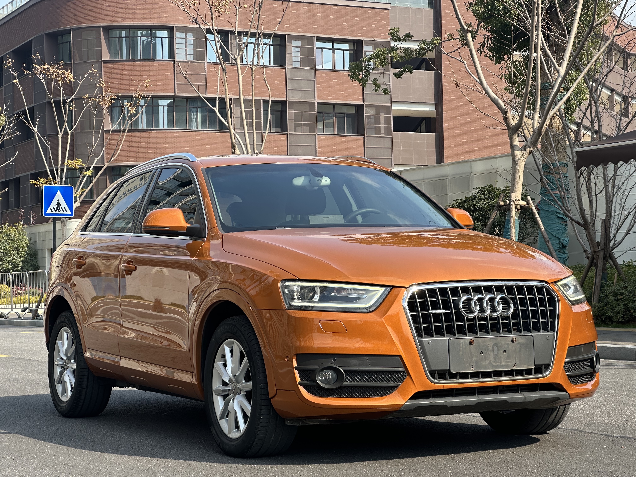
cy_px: 238
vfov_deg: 19.1
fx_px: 1415
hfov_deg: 25.3
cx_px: 318
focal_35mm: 77
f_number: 2.8
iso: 32
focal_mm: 9
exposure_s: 1/330
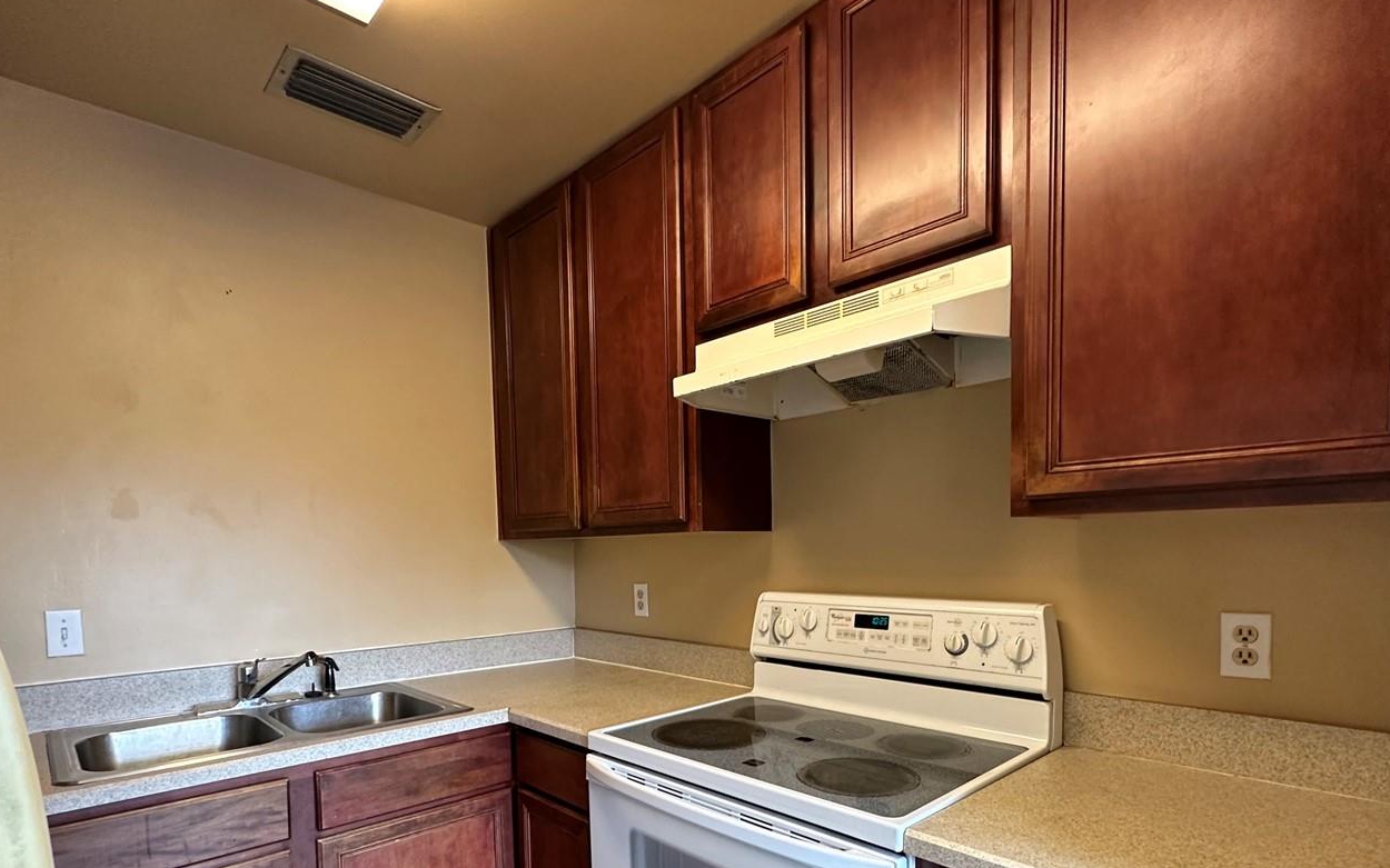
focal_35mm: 19
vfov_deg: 60.6
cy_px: 587
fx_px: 720
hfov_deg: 87.9
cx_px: 664
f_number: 2.2
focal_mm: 2.22
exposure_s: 1/60
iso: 320
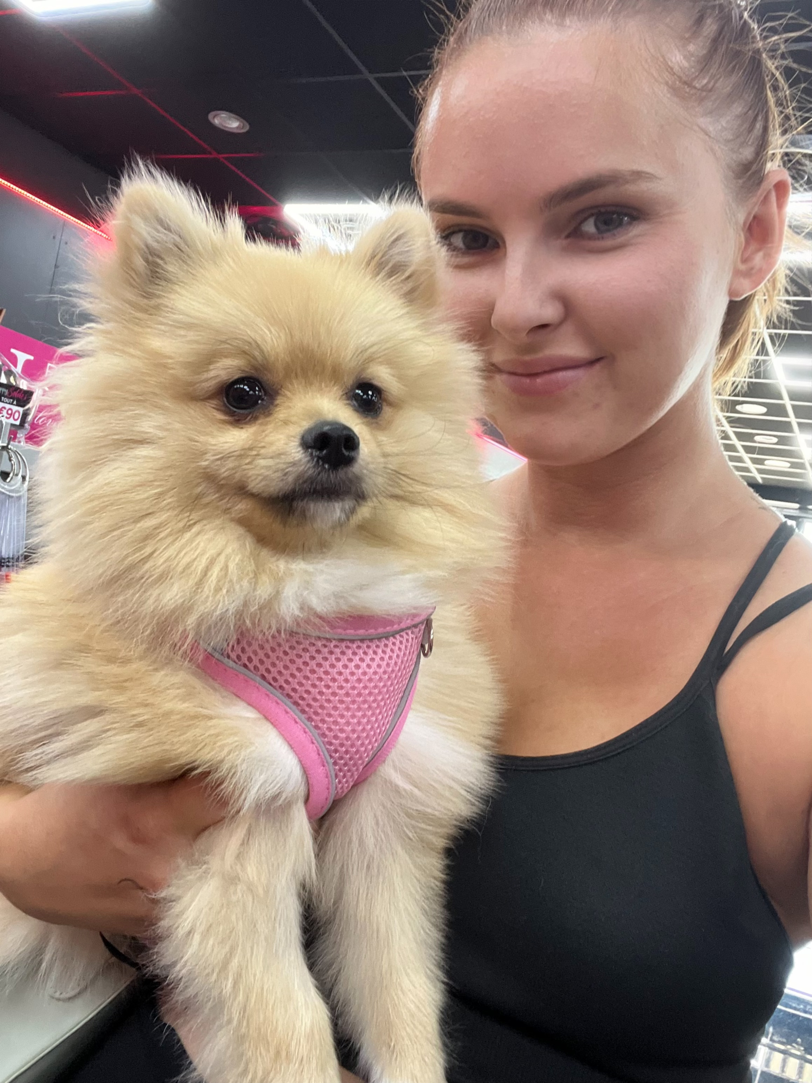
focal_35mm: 30
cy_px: 542
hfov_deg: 46.8
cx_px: 406
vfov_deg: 60.0
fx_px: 938
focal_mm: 2.71
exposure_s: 1/60
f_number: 2.2
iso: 250
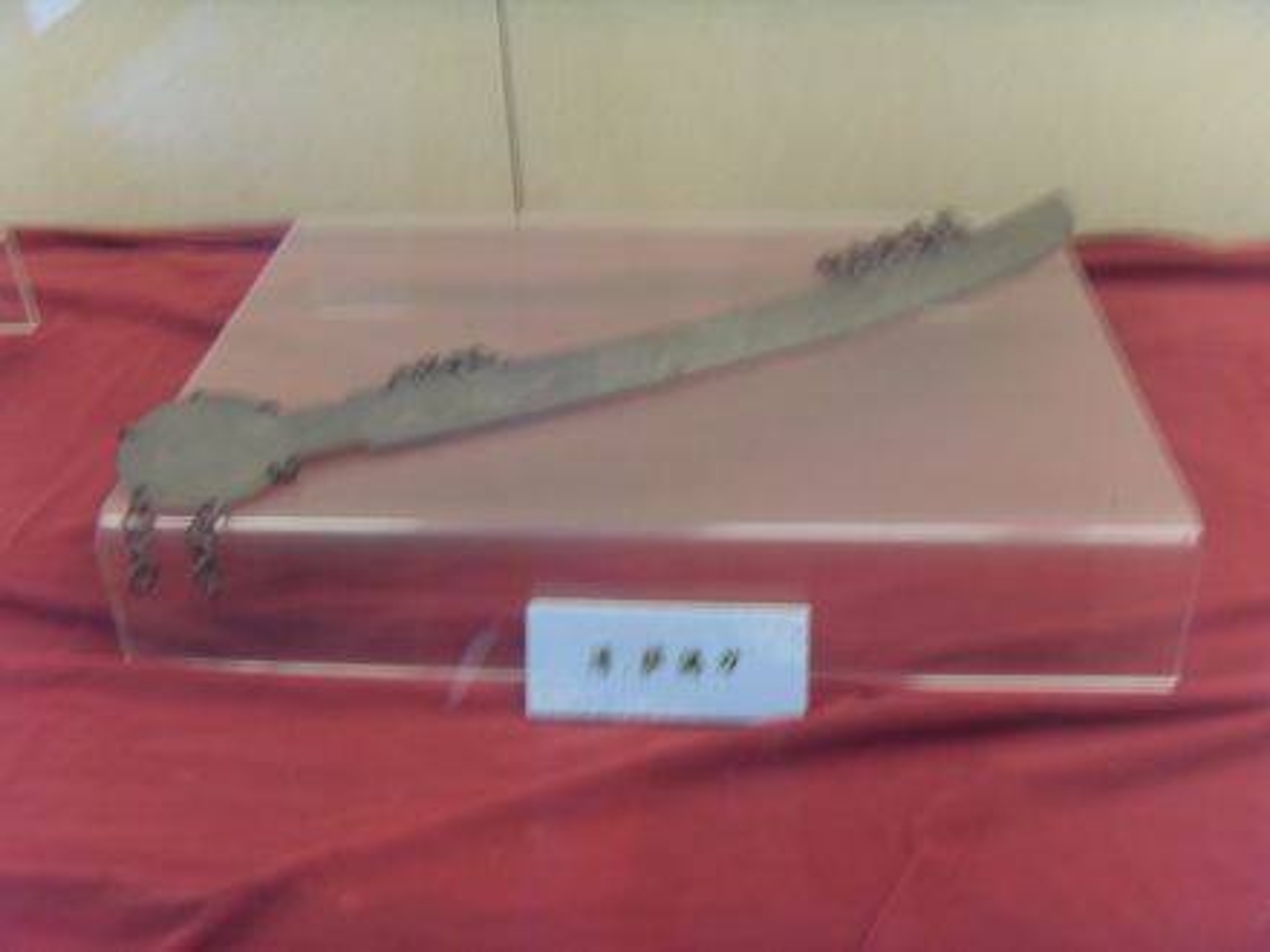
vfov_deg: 36.8
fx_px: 1431
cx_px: 635
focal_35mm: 39
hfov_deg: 47.9
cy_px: 476
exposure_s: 1/4
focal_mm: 6.6
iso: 200
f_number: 3.5
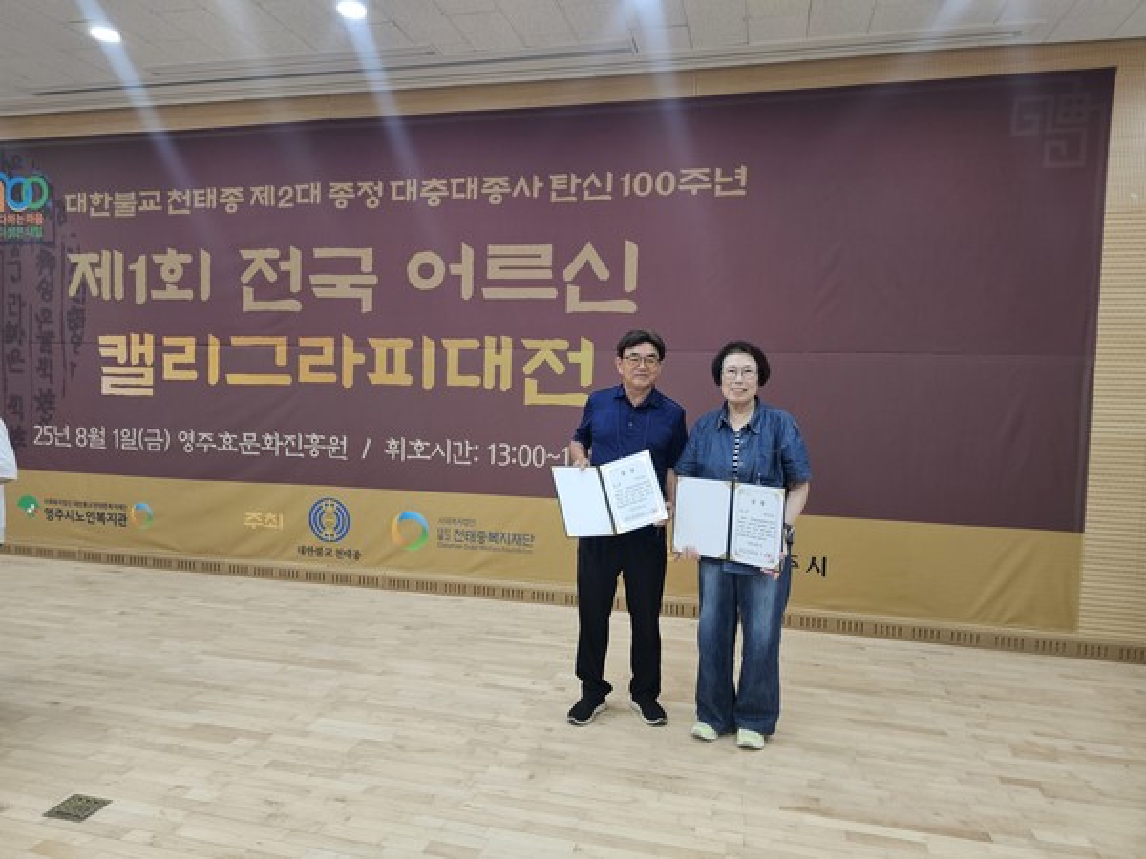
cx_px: 573
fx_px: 761
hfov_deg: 73.9
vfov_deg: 58.9
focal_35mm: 23
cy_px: 430
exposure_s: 1/120
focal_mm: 6.3
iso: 200
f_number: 1.7
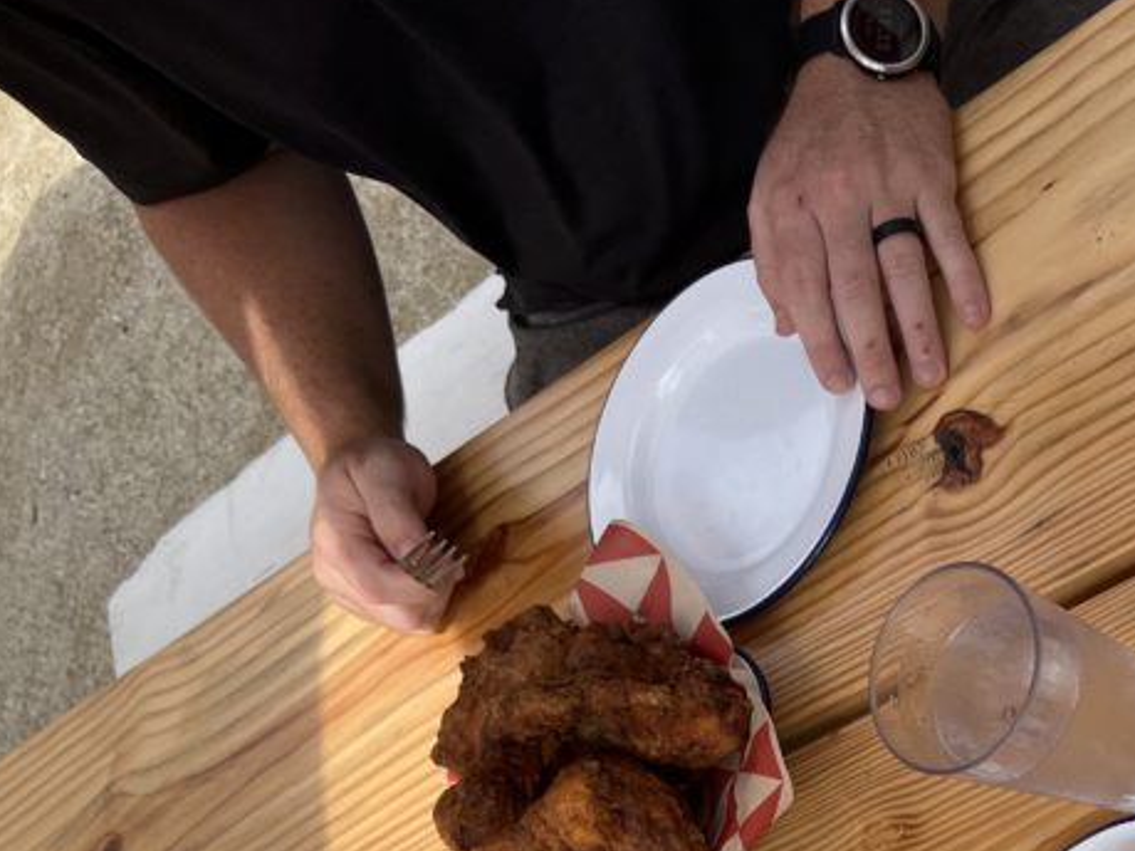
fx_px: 1901
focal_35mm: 58
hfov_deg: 30.8
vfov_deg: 23.8
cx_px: 1135
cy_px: 913
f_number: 1.5
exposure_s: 1/2632
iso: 50
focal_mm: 5.7
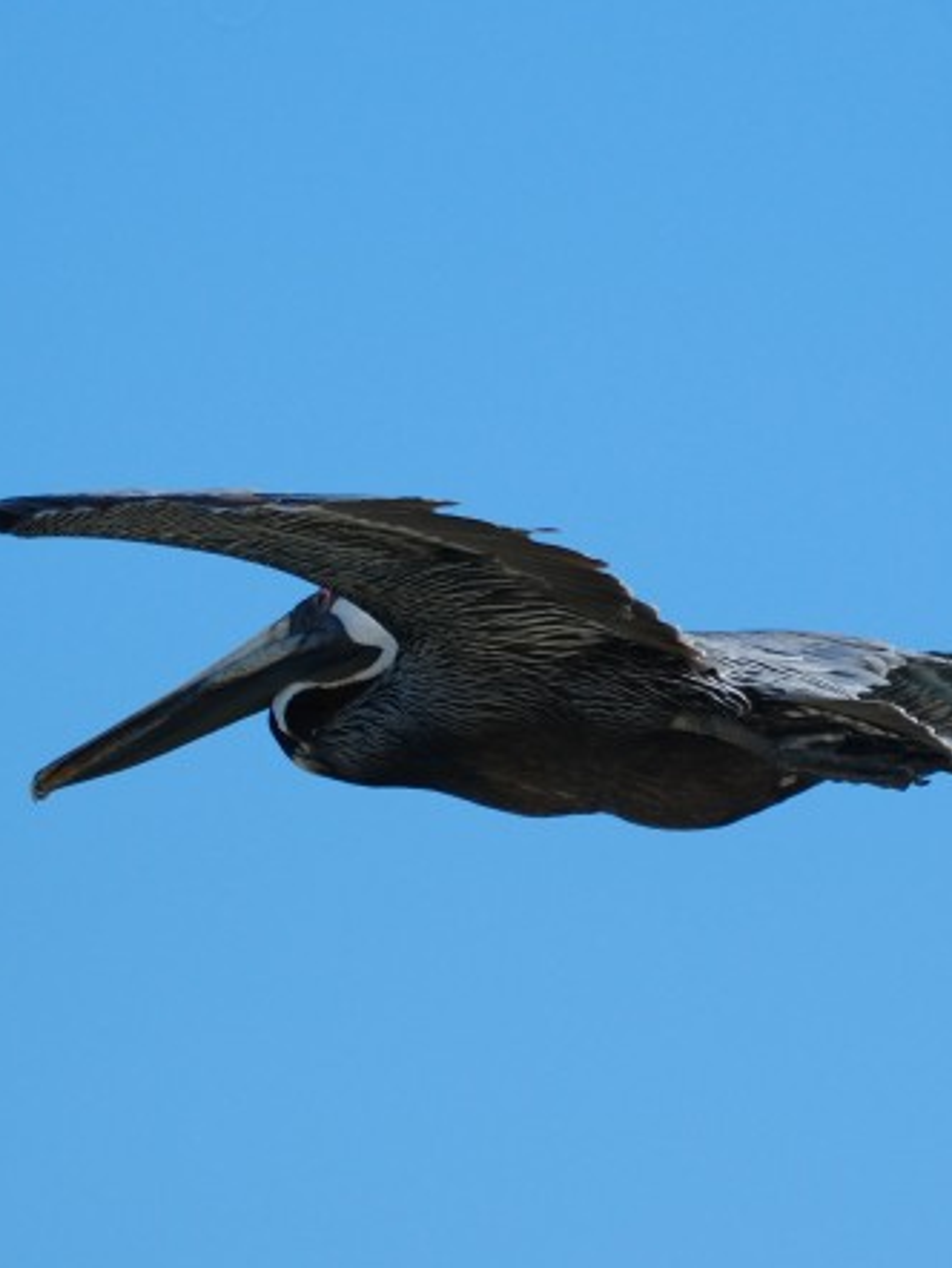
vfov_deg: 2.3
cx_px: 803
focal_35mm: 880
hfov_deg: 1.7
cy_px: 734
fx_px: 32238
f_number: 5.6
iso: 800
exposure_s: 1/4000
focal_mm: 300
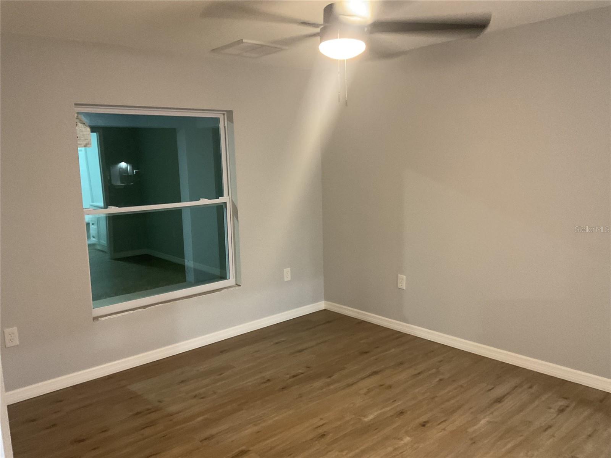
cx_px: 306
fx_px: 512
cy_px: 229
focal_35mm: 29
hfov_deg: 61.7
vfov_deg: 48.2
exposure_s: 1/40
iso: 200
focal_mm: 3
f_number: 1.8
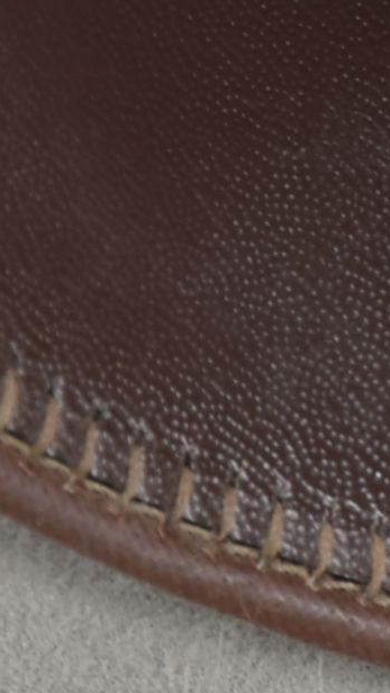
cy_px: 162
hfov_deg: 1.1
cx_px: 1105
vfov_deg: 2.0
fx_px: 19619
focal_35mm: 1067
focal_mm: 140
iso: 200
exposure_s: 1/125
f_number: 16
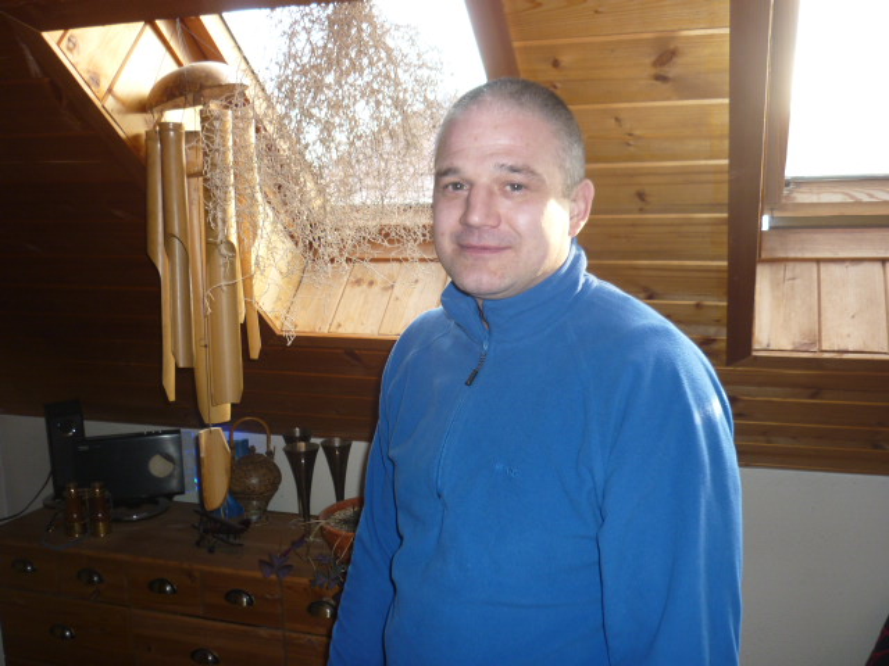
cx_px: 444
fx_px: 847
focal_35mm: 33
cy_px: 333
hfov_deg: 55.4
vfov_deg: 42.9
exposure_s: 1/30
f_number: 2.8
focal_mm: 5.5
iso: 100
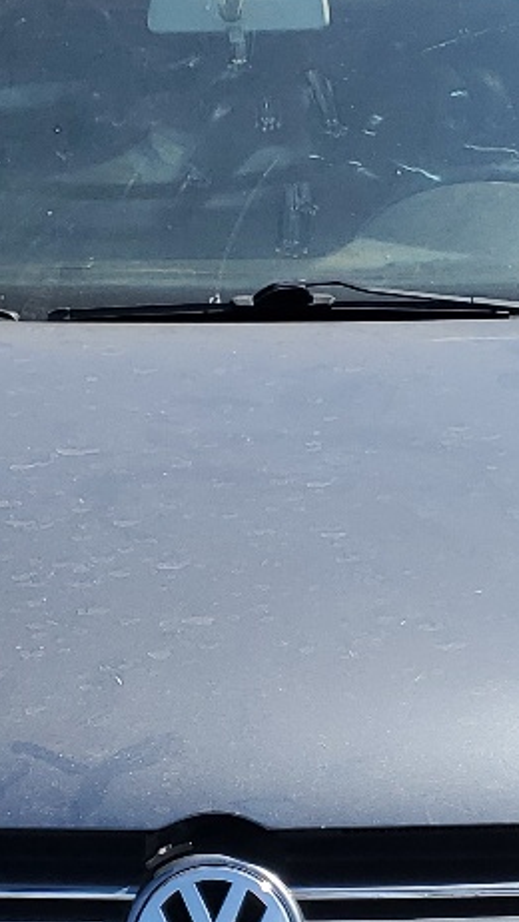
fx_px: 2397
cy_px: 694
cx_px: 285
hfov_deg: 12.4
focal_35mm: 98
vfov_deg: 21.6
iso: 50
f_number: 1.5
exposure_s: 1/2000
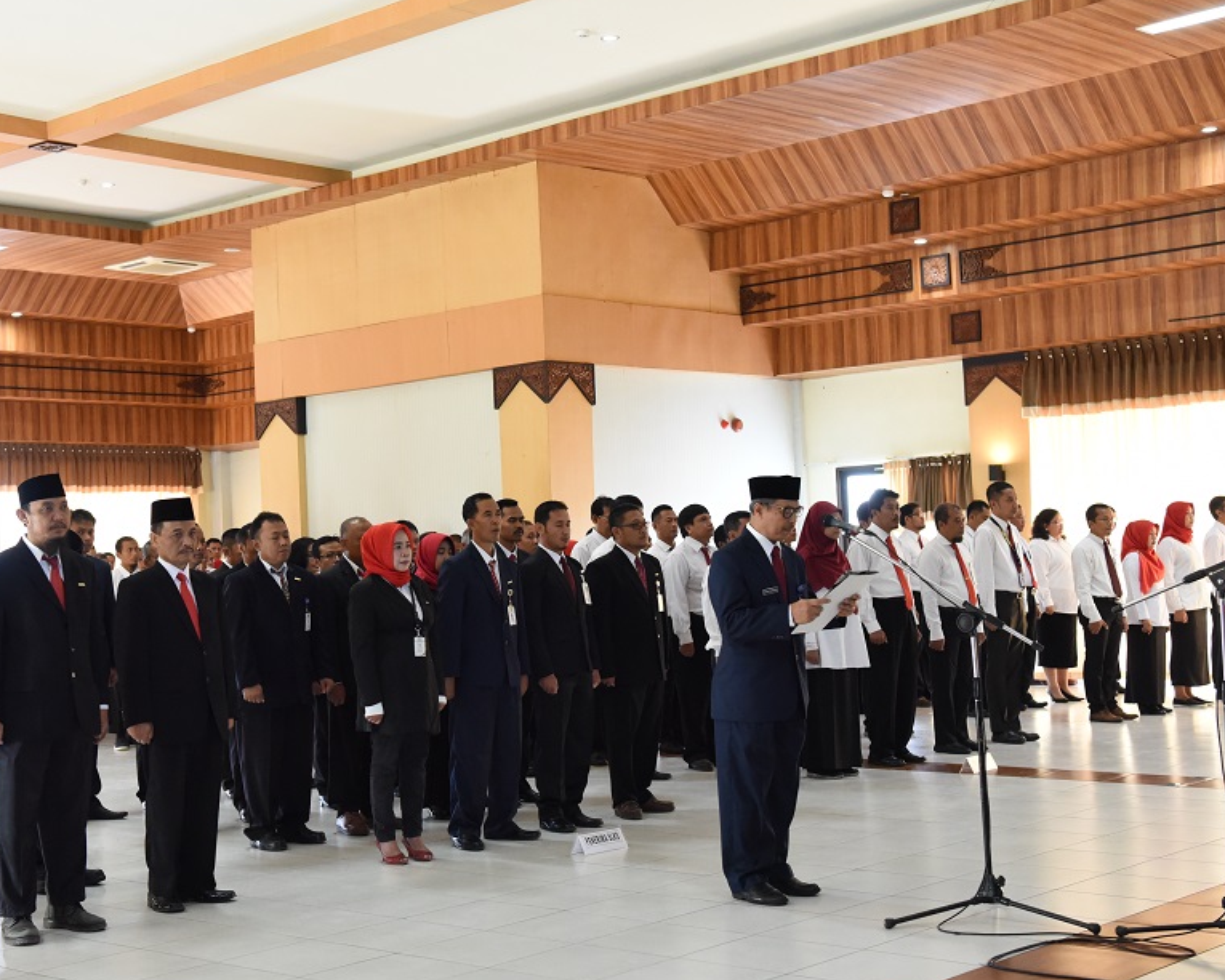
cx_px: 508
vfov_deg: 28.1
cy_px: 484
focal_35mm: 54
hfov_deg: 34.7
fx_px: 1958
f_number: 4
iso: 5000
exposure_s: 1/80
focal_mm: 44
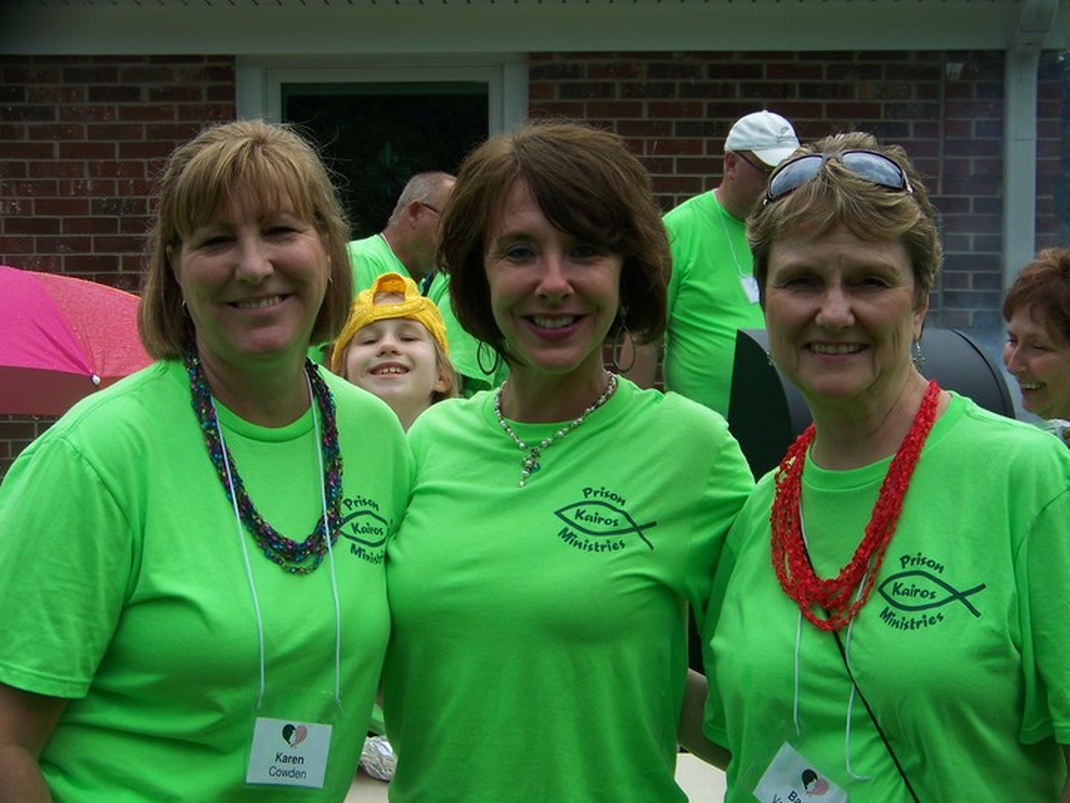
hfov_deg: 31.2
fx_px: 1916
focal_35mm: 62
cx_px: 535
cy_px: 402
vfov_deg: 23.7
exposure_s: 1/250
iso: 64
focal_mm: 10.5
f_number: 3.2
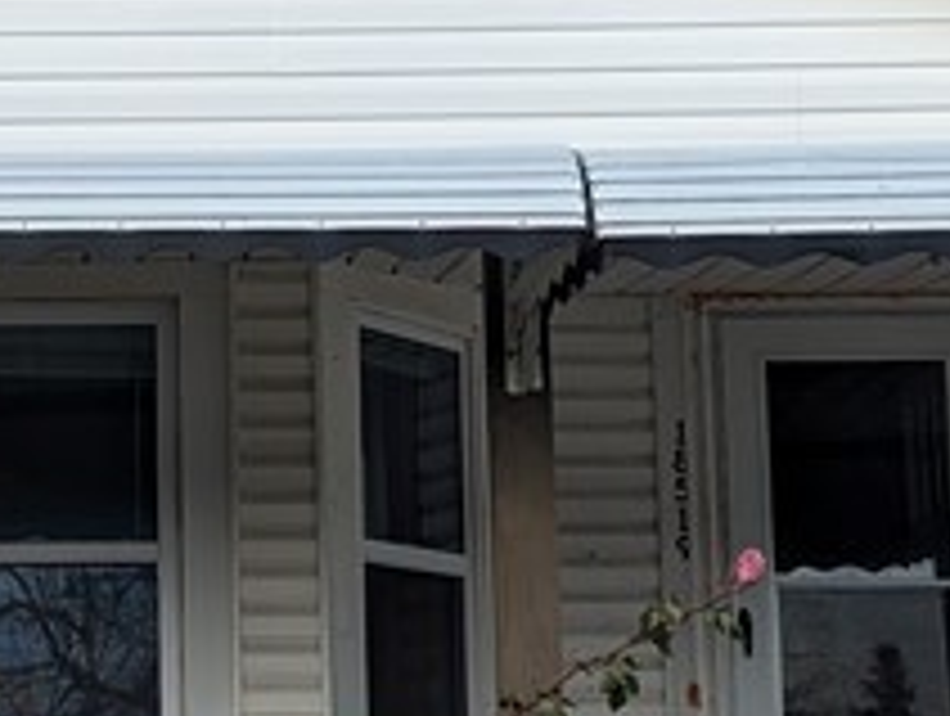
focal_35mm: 116
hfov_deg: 16.8
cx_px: 187
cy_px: 324
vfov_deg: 12.8
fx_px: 3189
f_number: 1.85
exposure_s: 1/967
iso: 52
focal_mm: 6.81
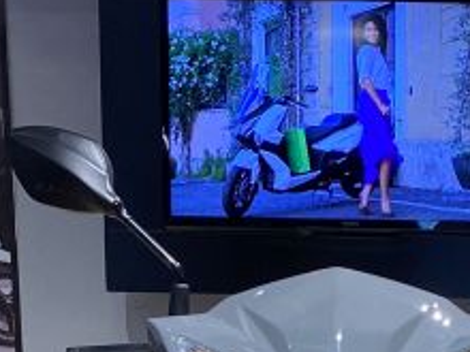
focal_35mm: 125
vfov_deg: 10.7
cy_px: 733
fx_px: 1697
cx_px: 378
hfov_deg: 15.7
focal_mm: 4.25
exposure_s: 1/100
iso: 100
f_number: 1.8
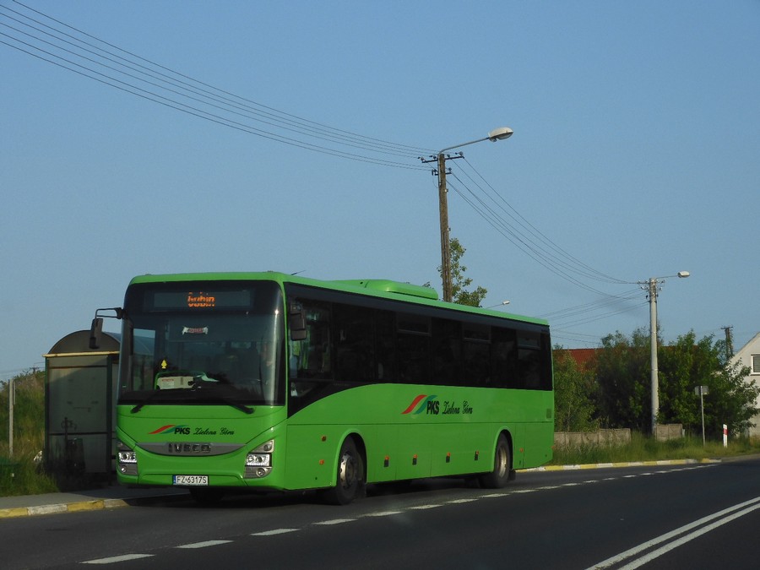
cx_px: 380
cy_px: 285
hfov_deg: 25.3
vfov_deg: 19.1
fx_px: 1691
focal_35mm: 77
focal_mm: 13.7
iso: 100
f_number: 4.5
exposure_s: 1/500
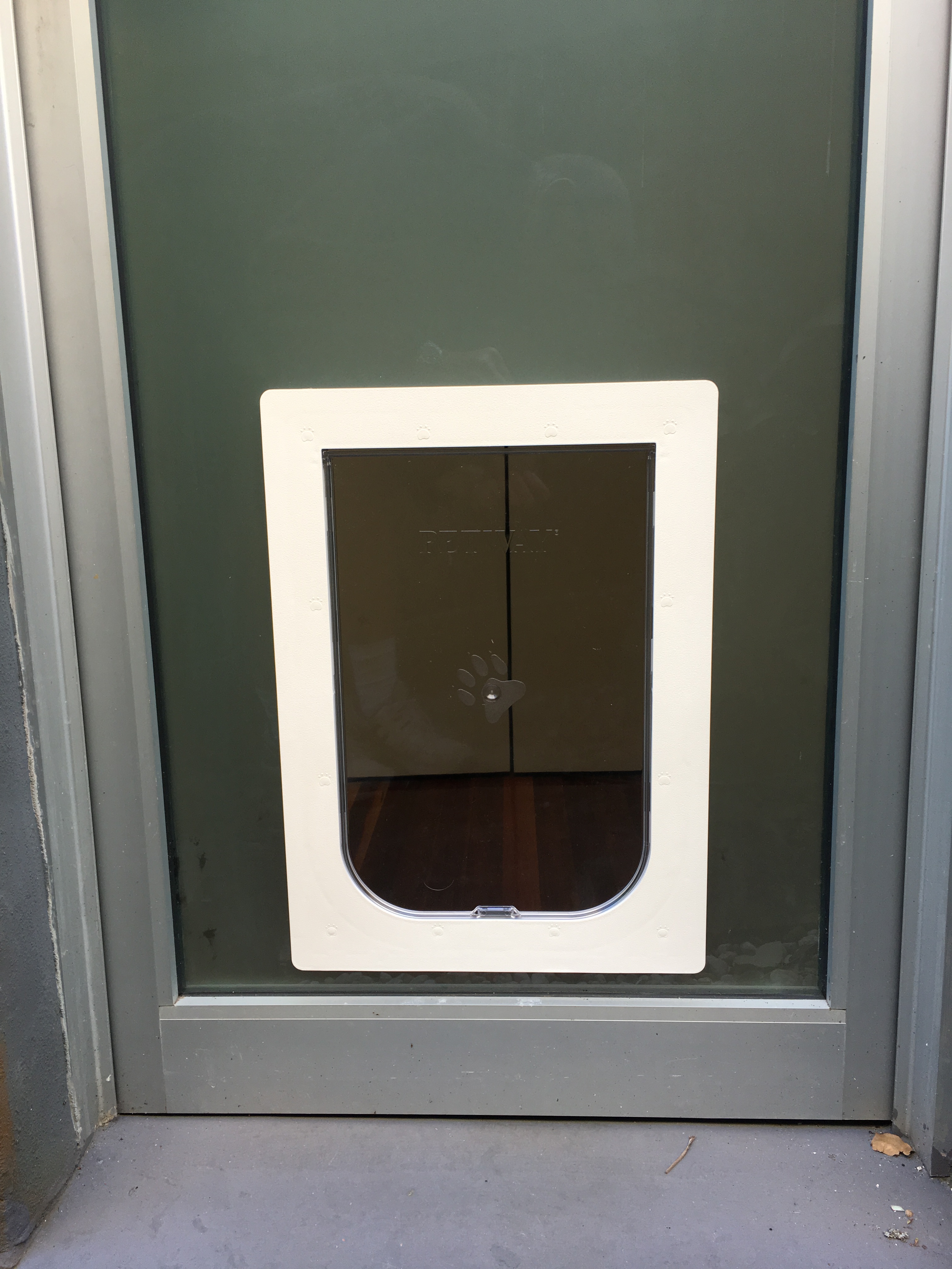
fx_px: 1063
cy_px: 634
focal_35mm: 29
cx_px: 476
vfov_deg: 61.7
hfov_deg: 48.2
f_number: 2.2
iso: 32
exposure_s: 1/50
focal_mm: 4.15
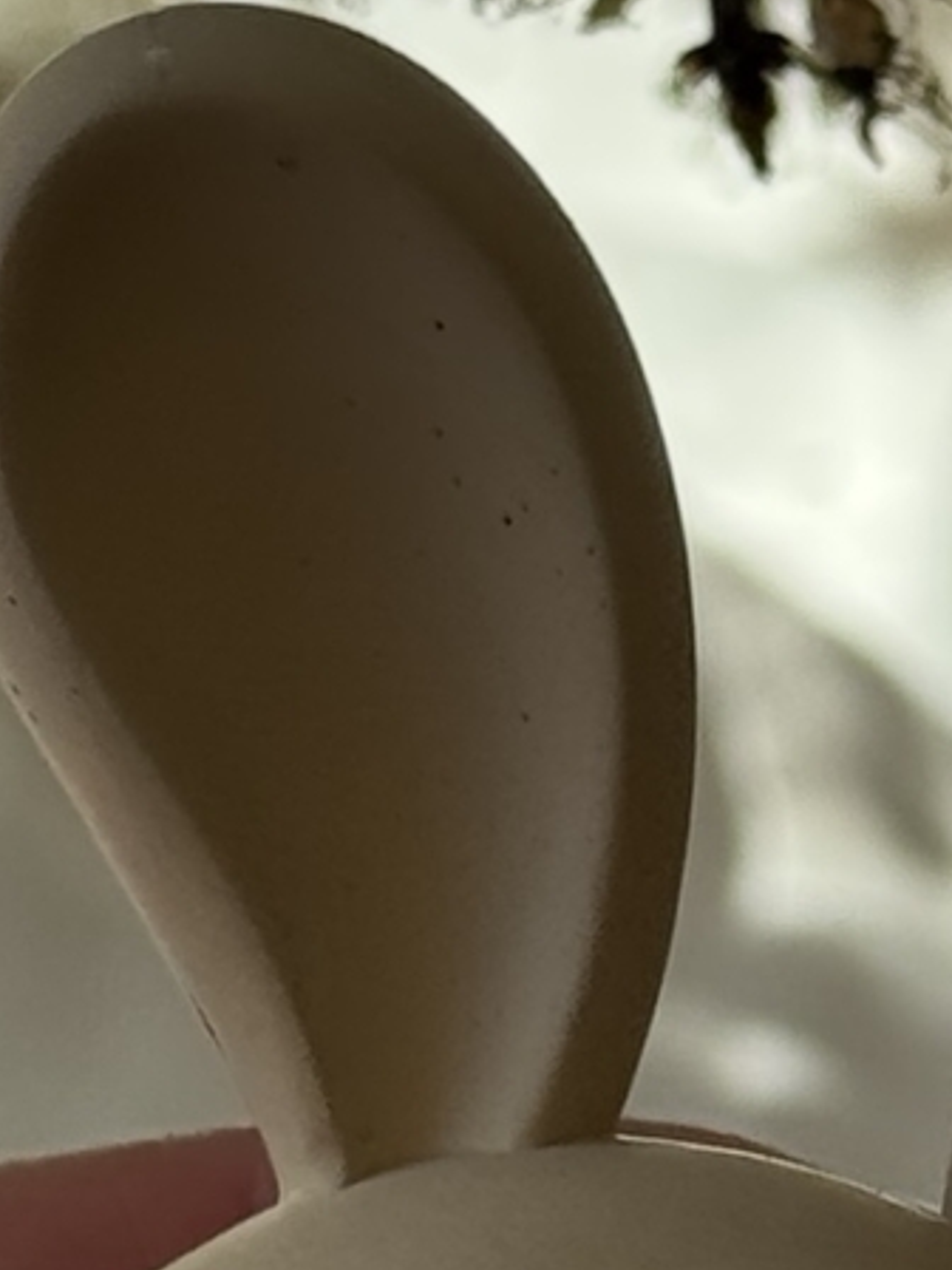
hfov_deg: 5.4
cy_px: 1352
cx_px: 691
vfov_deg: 7.2
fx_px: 10047
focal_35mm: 274
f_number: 1.78
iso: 64
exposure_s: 1/1637
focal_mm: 6.76
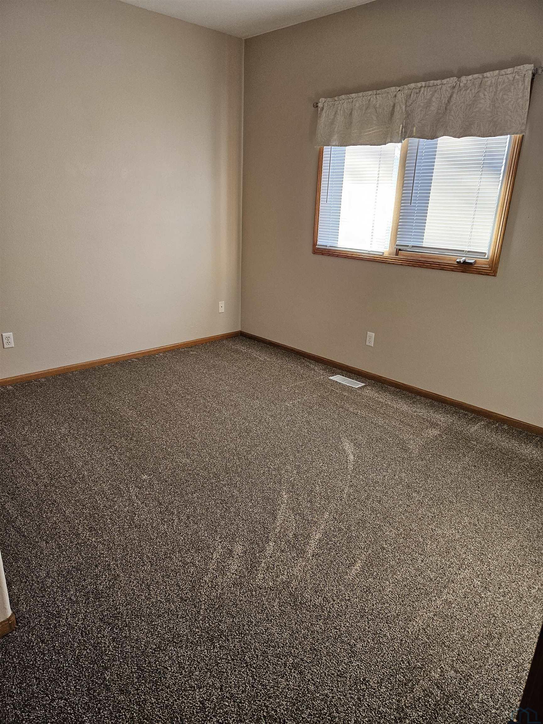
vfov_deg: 73.9
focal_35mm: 23
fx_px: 481
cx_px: 272
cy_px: 362
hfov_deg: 58.9
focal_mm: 5.4
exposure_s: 1/170
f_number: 1.8
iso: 400
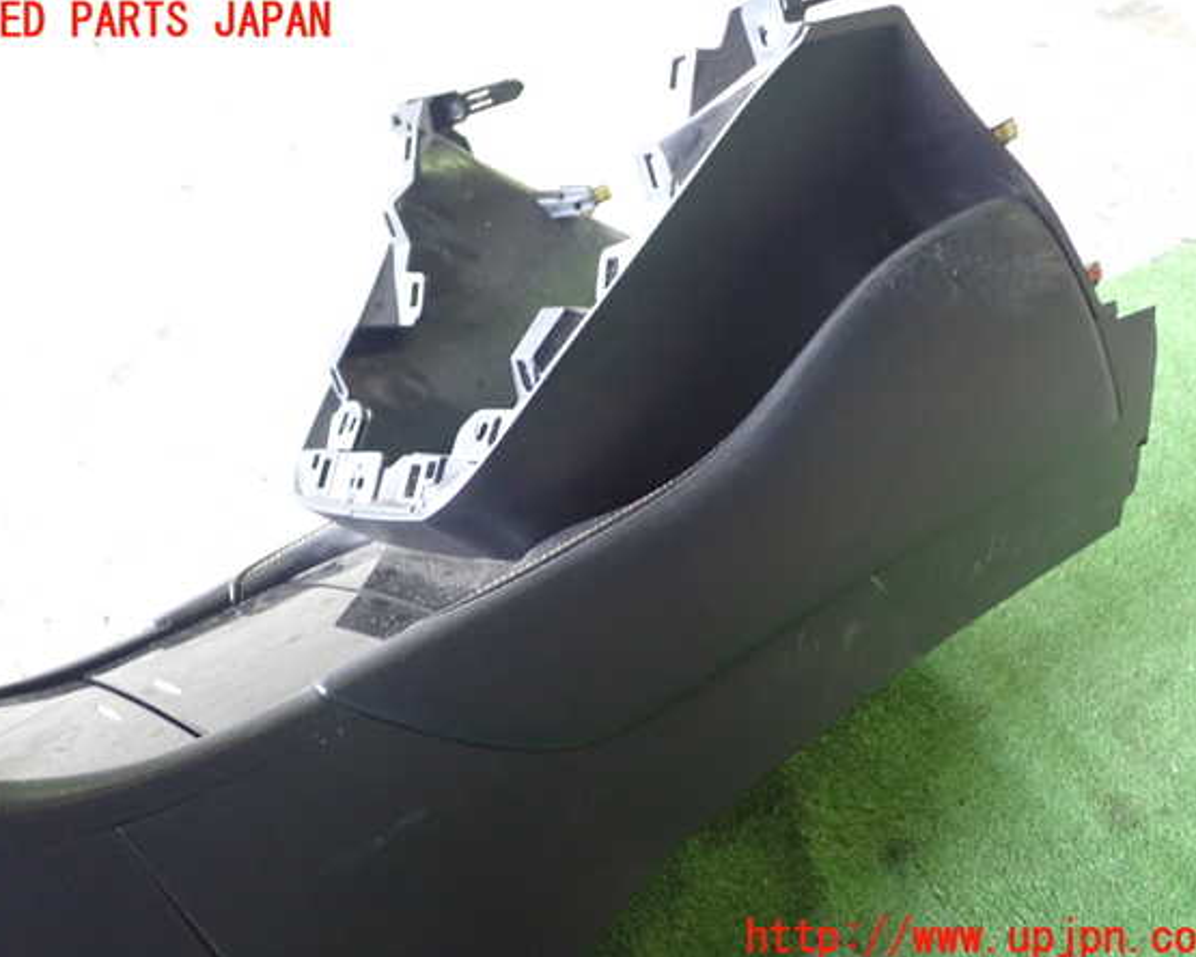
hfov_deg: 47.9
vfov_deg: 39.2
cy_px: 481
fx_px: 1345
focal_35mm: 38
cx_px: 586
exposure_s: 1/30
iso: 800
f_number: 2.5
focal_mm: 6.37
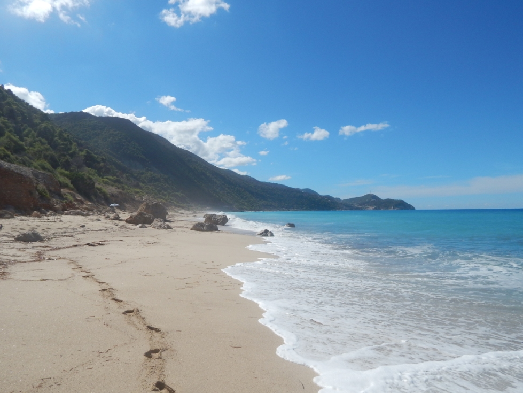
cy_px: 204
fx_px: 348
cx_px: 267
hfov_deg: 73.9
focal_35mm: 23
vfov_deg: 58.9
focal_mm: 4
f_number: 6
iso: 125
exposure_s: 1/1000
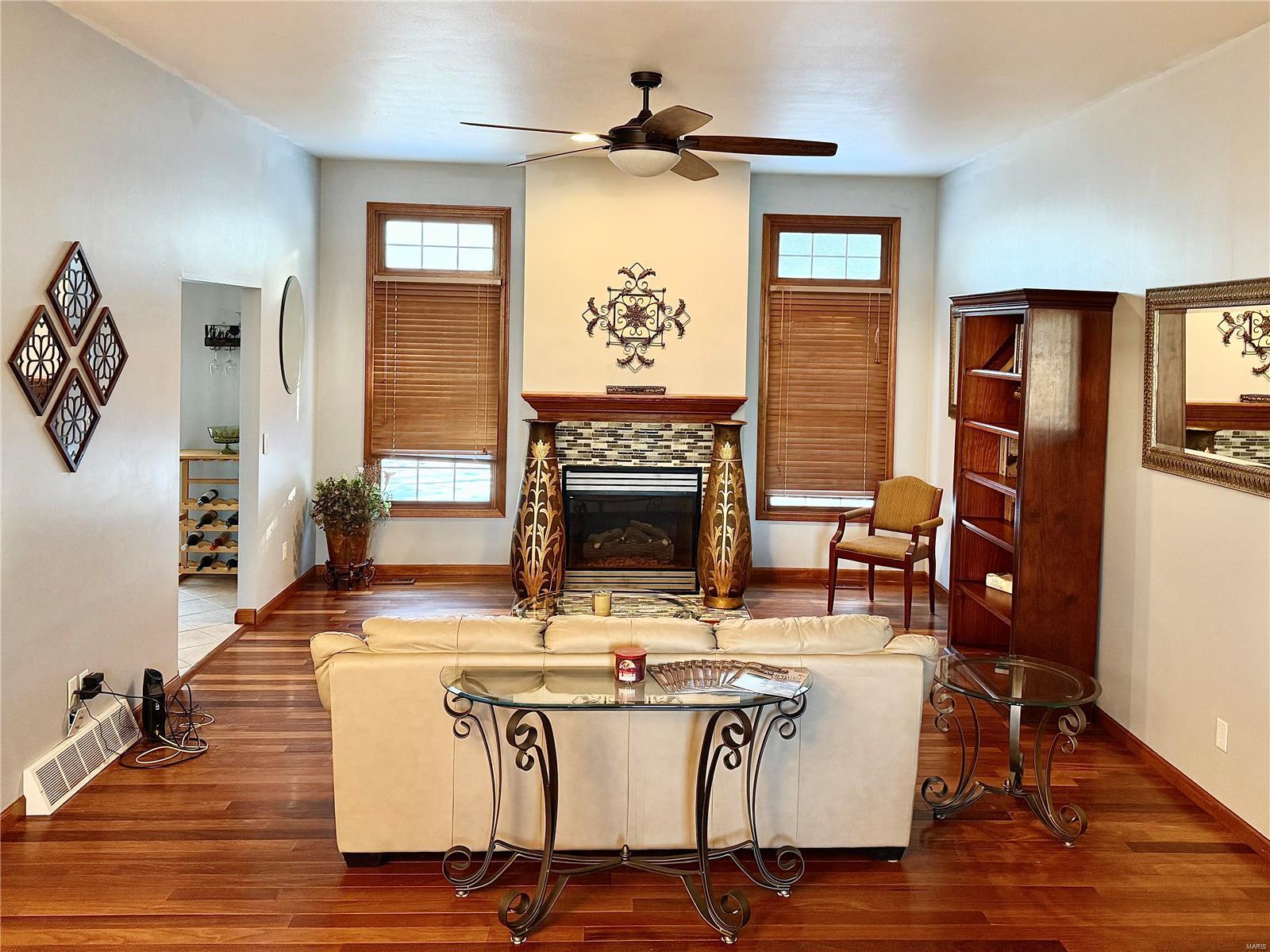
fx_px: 880
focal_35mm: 24
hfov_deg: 71.6
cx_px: 635
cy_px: 476
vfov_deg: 56.8
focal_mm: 6.76
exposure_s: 1/60
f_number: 1.78
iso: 250
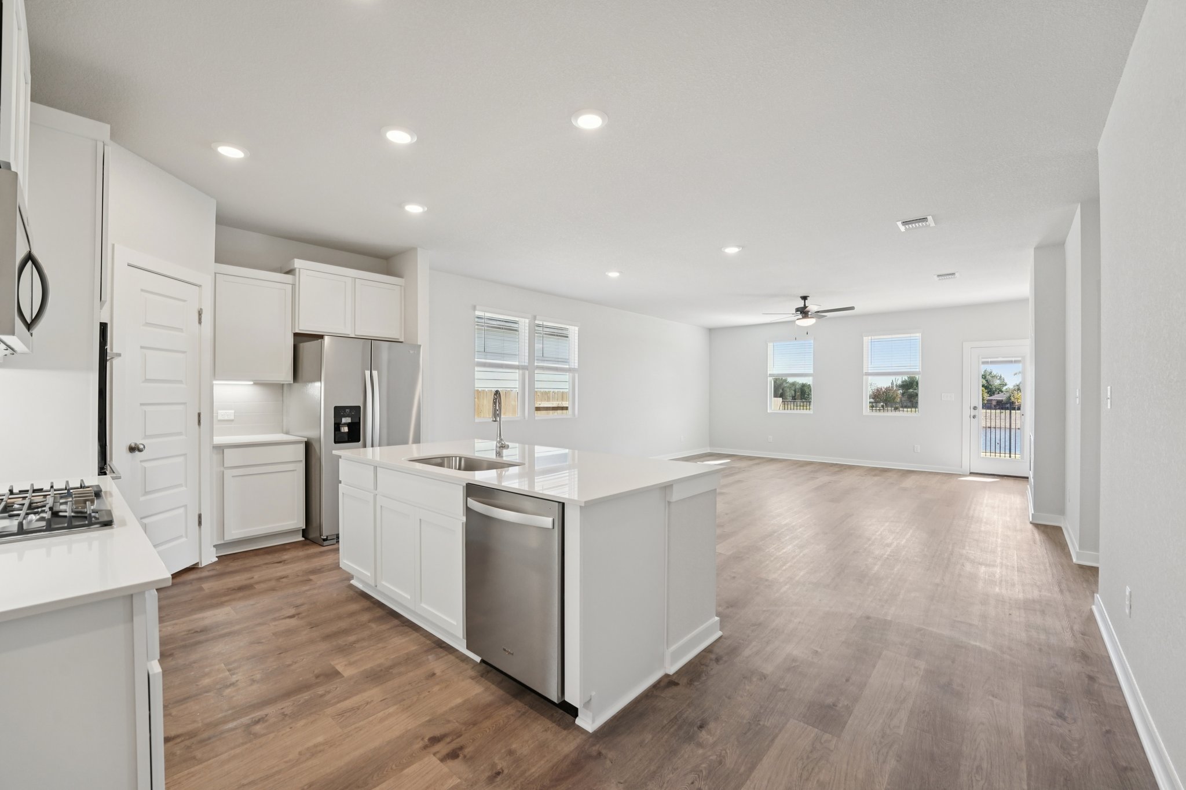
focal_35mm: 14
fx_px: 461
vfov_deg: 81.2
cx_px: 593
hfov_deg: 104.3
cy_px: 395
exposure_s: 1/30
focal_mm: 14
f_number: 8
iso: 400
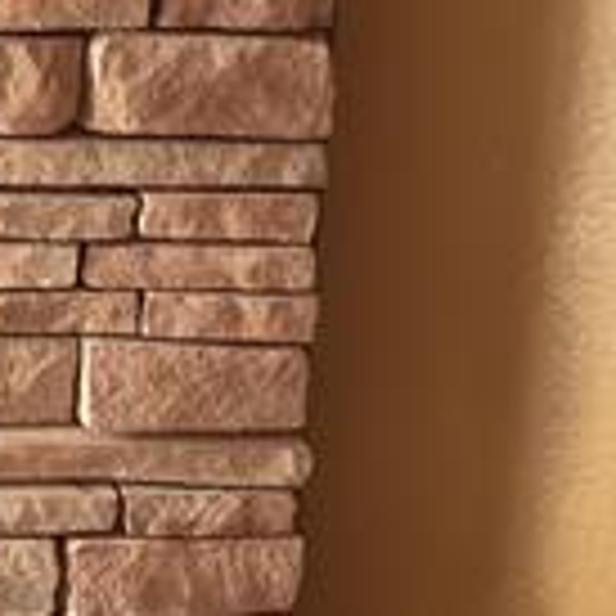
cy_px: -9
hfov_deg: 10.8
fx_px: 2899
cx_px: -715
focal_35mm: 144
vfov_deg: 12.0
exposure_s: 1/40
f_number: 1.78
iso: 400
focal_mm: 6.76
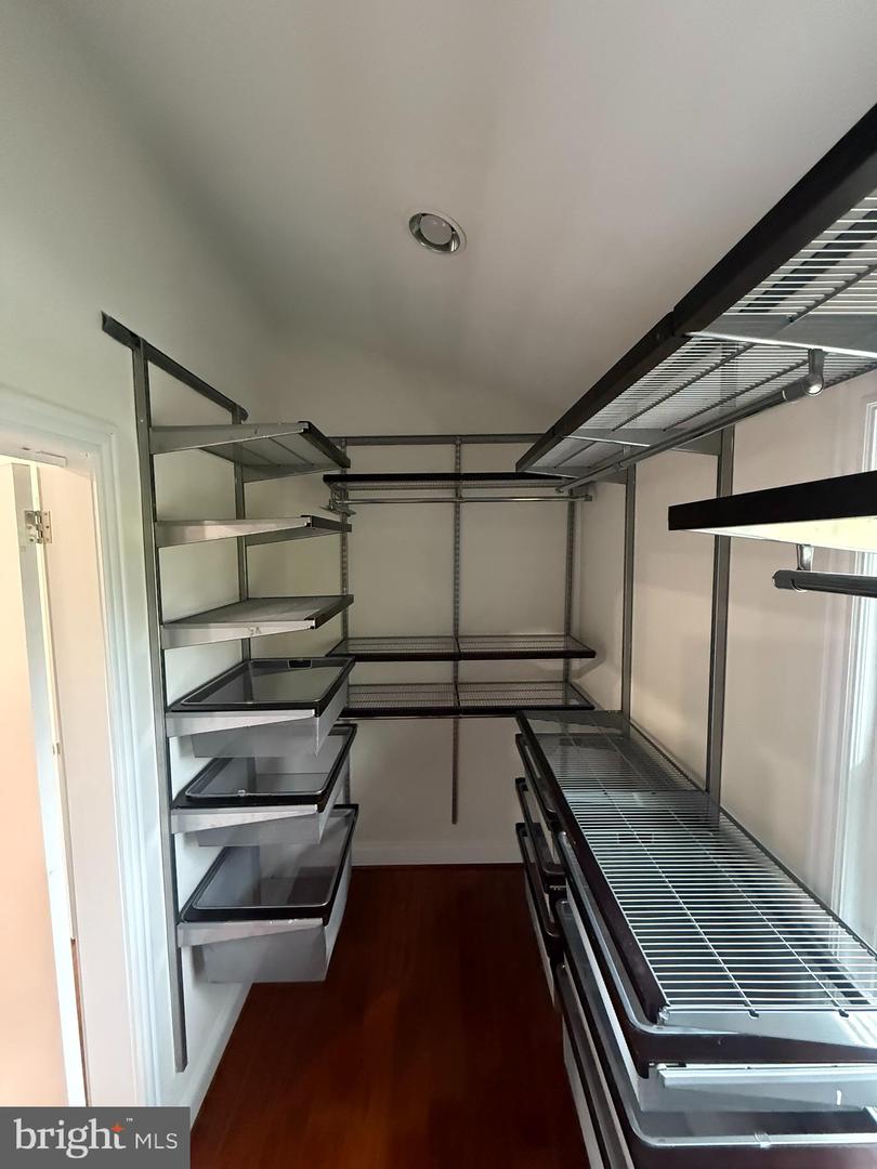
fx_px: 473
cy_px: 584
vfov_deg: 102.1
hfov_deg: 85.7
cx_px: 438
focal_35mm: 14
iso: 1000
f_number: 2.2
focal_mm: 2.22
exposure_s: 1/60
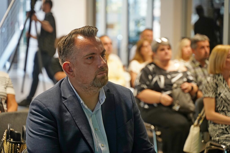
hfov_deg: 27.0
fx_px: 479
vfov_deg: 18.2
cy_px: 76
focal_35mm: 75
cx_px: 115
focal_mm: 75
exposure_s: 1/250
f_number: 2.8
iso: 2000
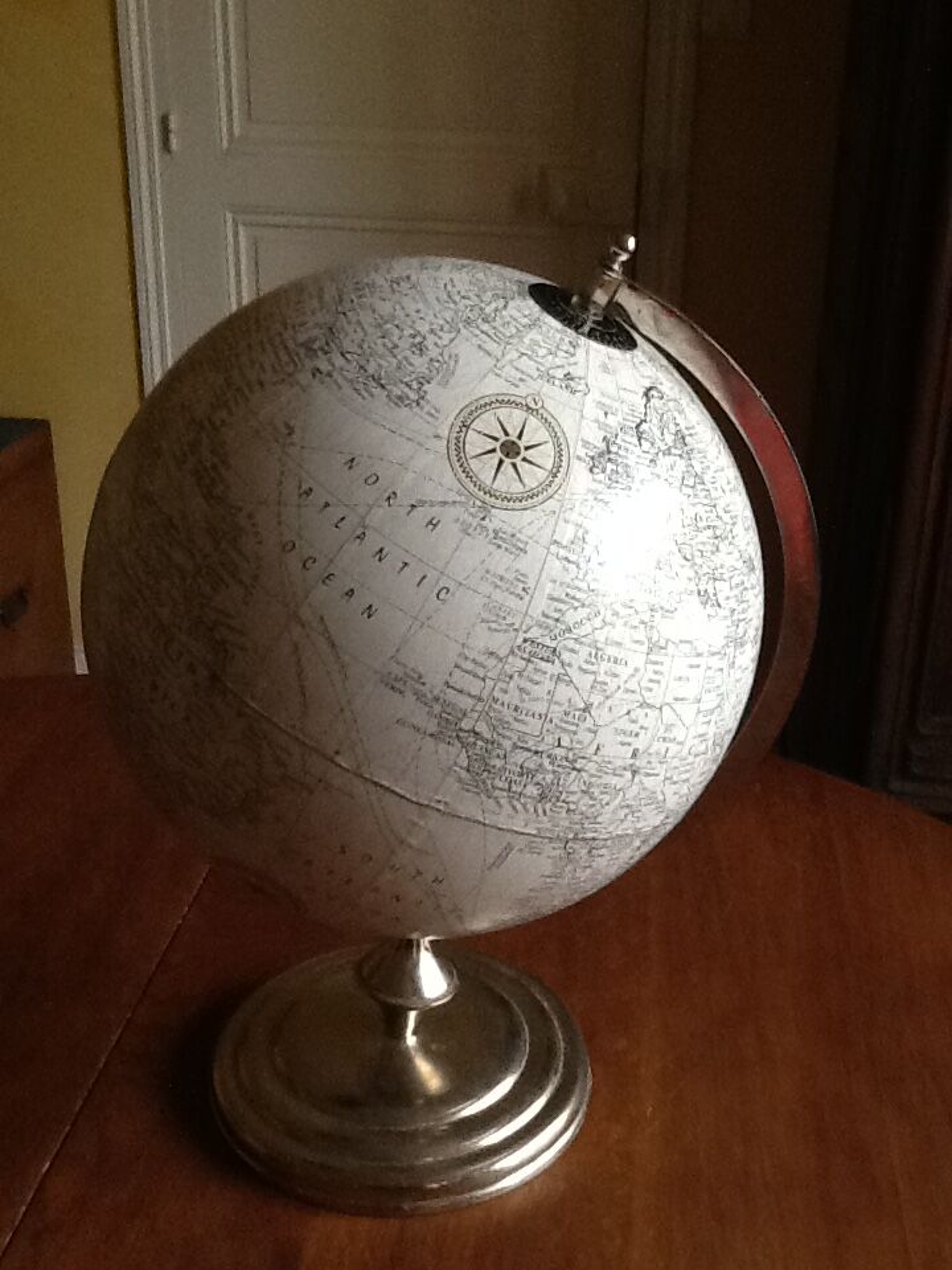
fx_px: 1613
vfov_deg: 42.9
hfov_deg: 32.9
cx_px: 476
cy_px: 635
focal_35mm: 44
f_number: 2.4
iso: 160
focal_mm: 2.03
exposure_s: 1/30
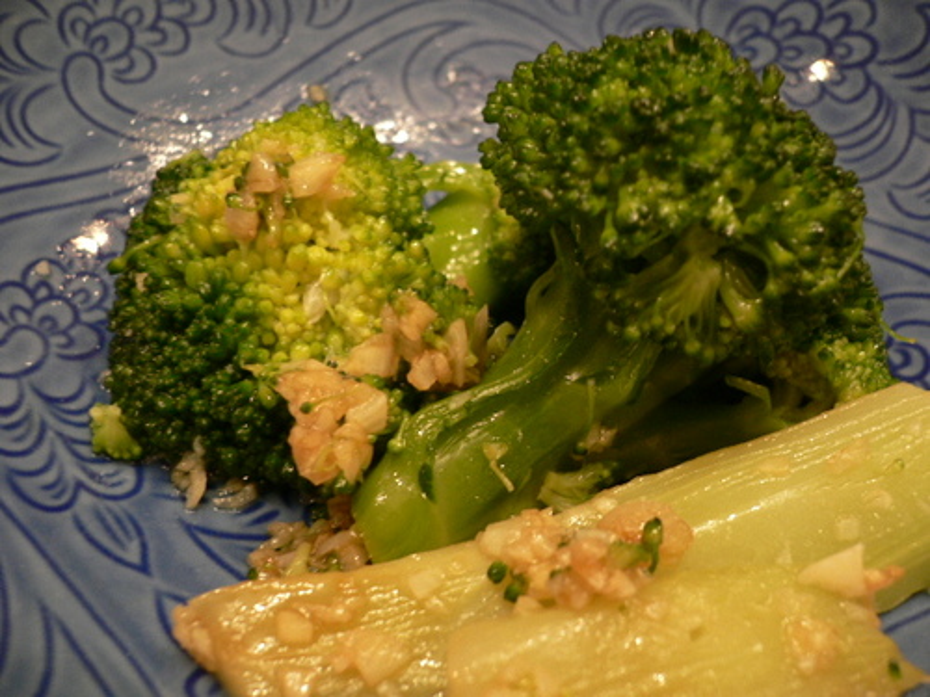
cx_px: 465
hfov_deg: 52.6
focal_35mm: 35
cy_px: 348
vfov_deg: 40.7
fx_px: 940
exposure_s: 1/8
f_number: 2.8
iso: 100
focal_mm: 5.8
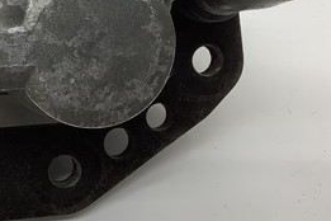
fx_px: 680
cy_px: 18
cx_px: 13
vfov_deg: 18.1
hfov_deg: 26.1
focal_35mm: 74
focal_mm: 3.3
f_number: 2.4
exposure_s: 1/120
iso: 50
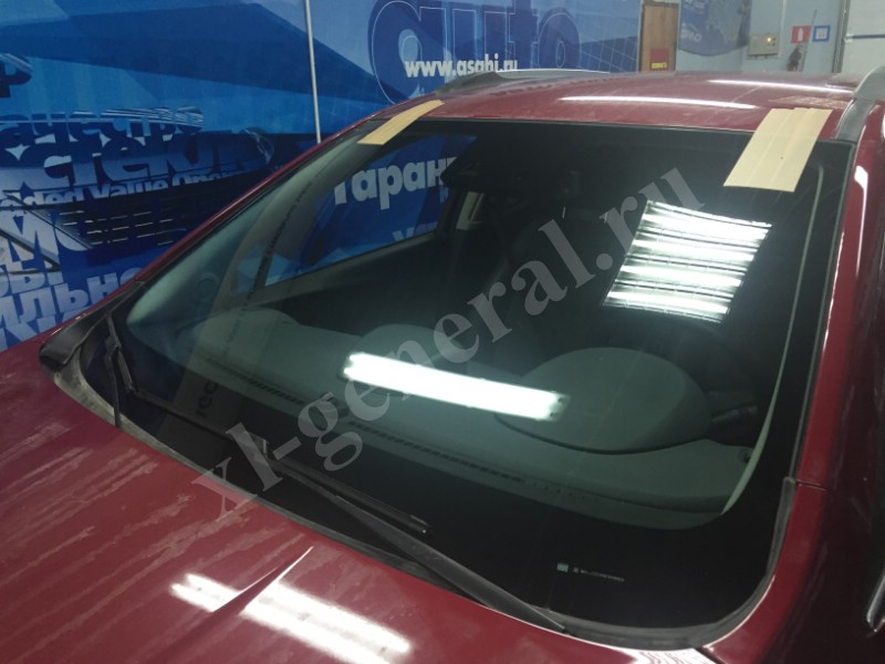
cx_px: 442
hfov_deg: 61.7
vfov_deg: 48.2
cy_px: 332
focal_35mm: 29
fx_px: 741
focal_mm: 4.15
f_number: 2.2
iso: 160
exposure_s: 1/33
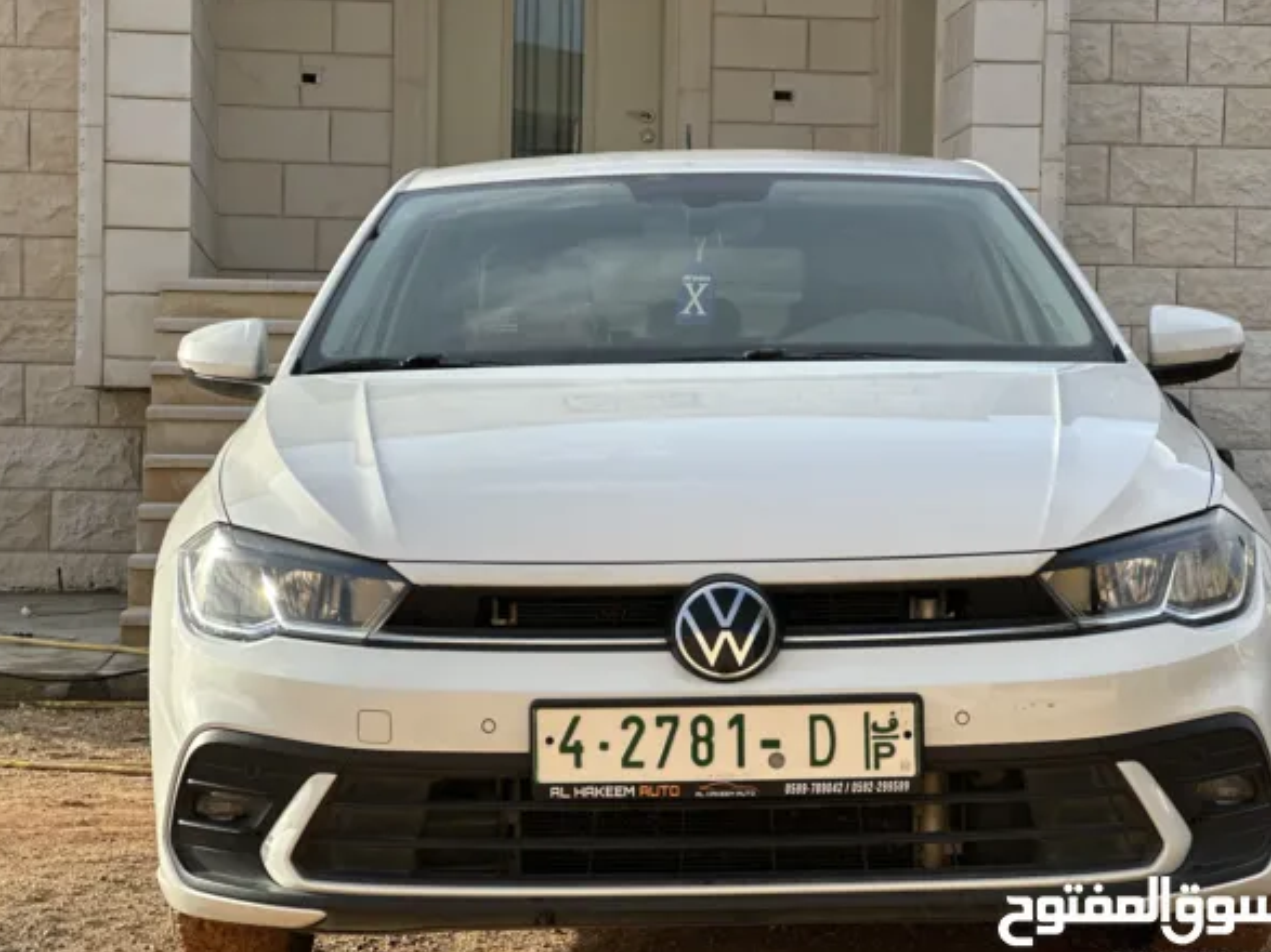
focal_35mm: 84
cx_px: 673
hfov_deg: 23.3
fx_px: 3084
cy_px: 515
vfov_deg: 17.6
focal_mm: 9
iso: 32
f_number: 2.8
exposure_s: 1/354
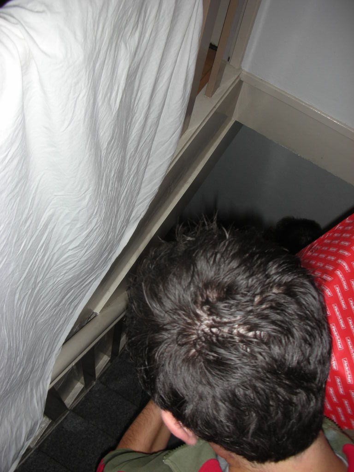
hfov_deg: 40.7
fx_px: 477
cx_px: 177
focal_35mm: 35
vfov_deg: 52.6
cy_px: 236
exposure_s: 1/60.1
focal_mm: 5.8
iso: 50
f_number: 3
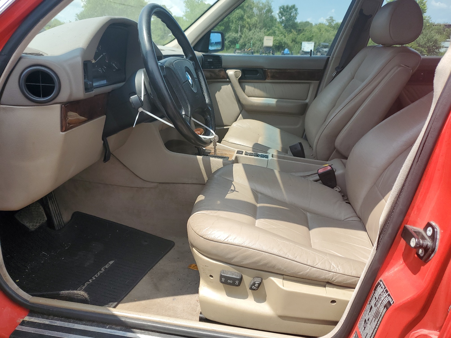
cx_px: 226
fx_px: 339
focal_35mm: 26
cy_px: 169
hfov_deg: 67.3
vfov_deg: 53.1
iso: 50
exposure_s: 1/1250
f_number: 1.5
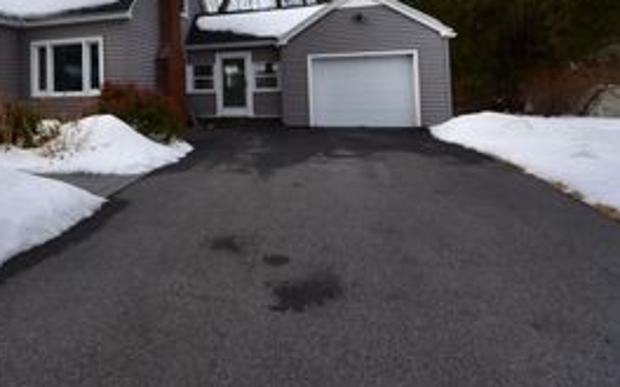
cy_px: 74
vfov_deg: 43.7
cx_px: 124
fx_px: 456
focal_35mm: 27
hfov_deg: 62.6
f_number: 16
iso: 800
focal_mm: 14
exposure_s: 1/1000
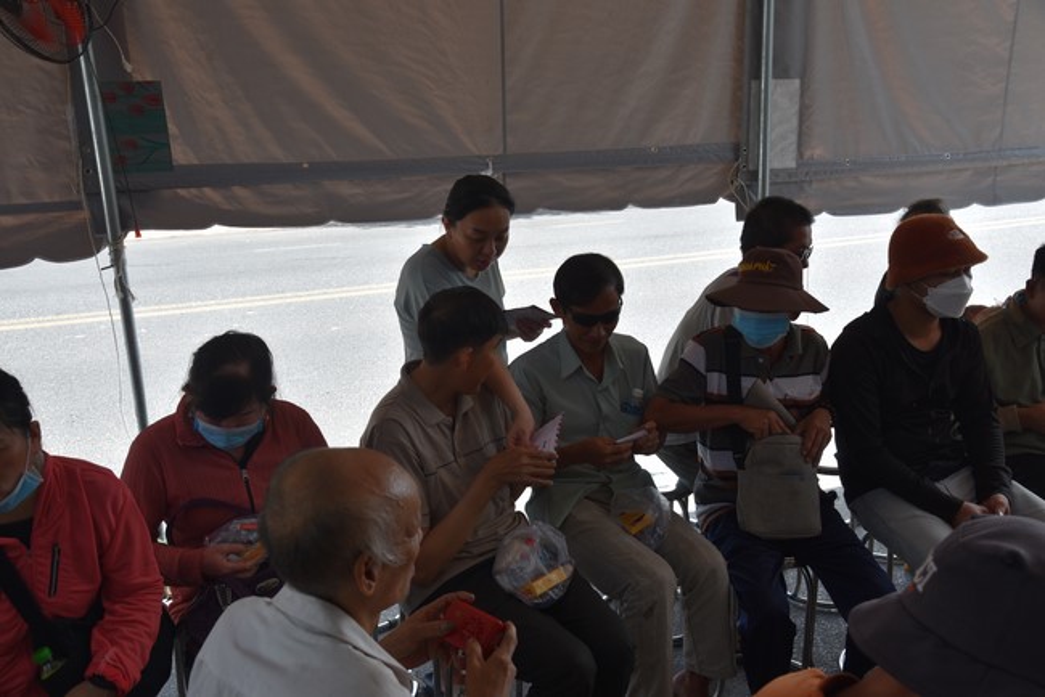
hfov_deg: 50.7
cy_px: 348
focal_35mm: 38
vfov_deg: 35.1
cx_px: 522
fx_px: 1103
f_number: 7.1
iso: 400
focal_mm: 38
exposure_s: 1/200
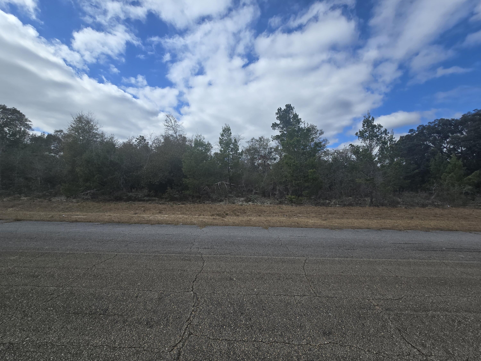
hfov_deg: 106.2
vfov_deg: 89.9
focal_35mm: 13
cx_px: 240
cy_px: 180
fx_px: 181
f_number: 2.2
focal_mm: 2.2
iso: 50
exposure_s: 1/2686
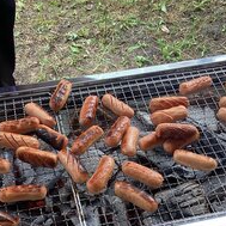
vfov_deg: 29.4
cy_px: 142
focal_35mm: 58
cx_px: 105
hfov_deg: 29.5
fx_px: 428
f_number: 2.4
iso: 50
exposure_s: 1/120
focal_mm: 3.3
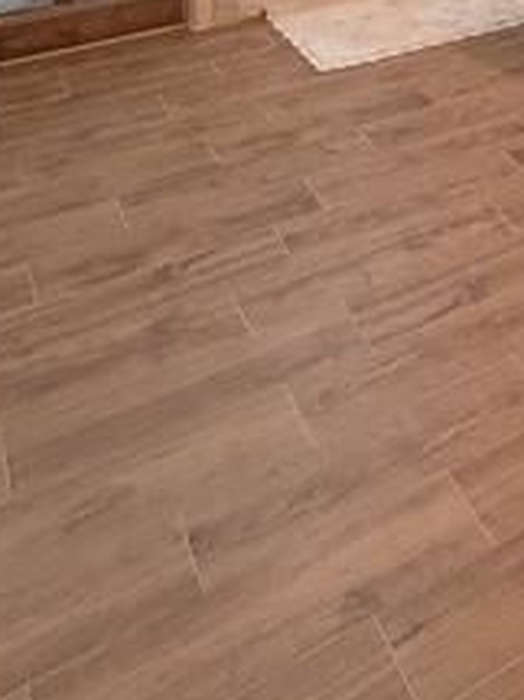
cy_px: -319
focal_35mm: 50
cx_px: 527
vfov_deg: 27.7
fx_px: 1010
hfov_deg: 27.4
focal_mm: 2.22
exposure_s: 1/60
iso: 200
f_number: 2.2
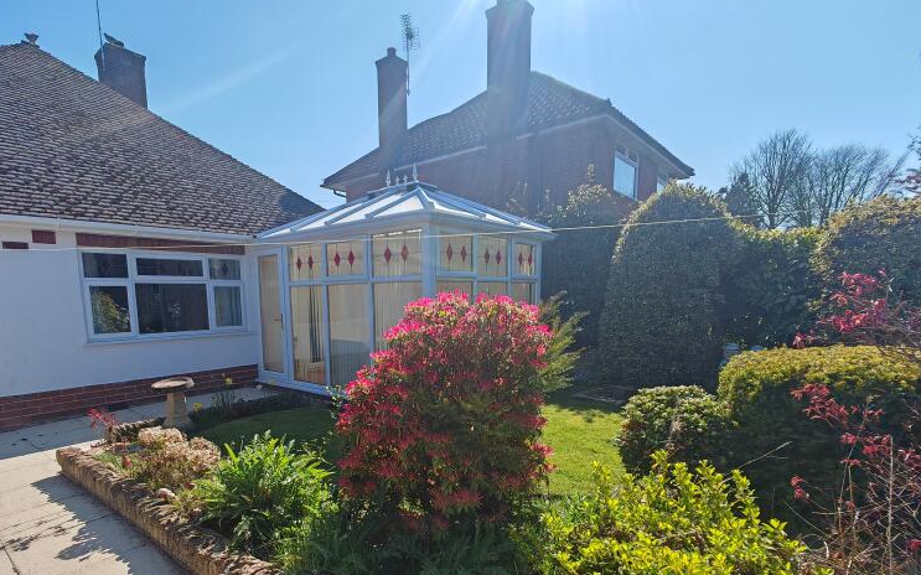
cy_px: 363
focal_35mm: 19
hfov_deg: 87.7
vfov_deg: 61.3
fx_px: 477
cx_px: 409
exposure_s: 1/970
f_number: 2
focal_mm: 1.82
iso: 50
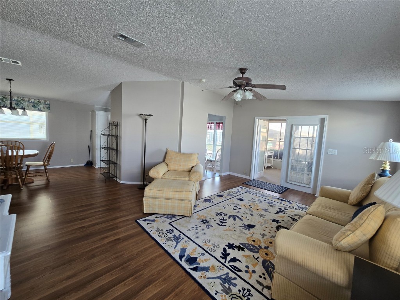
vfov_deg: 89.9
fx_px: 150
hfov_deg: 106.2
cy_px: 150
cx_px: 200
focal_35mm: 13
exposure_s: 1/60
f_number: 2.2
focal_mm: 2.2
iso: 125
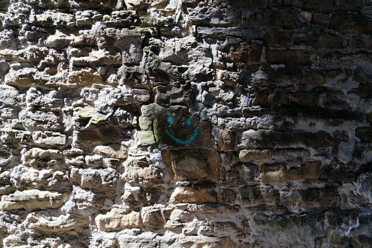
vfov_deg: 49.6
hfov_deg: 69.4
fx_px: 269
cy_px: 124
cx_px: 186
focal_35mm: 26
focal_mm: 17
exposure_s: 1/100
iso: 640
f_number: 8
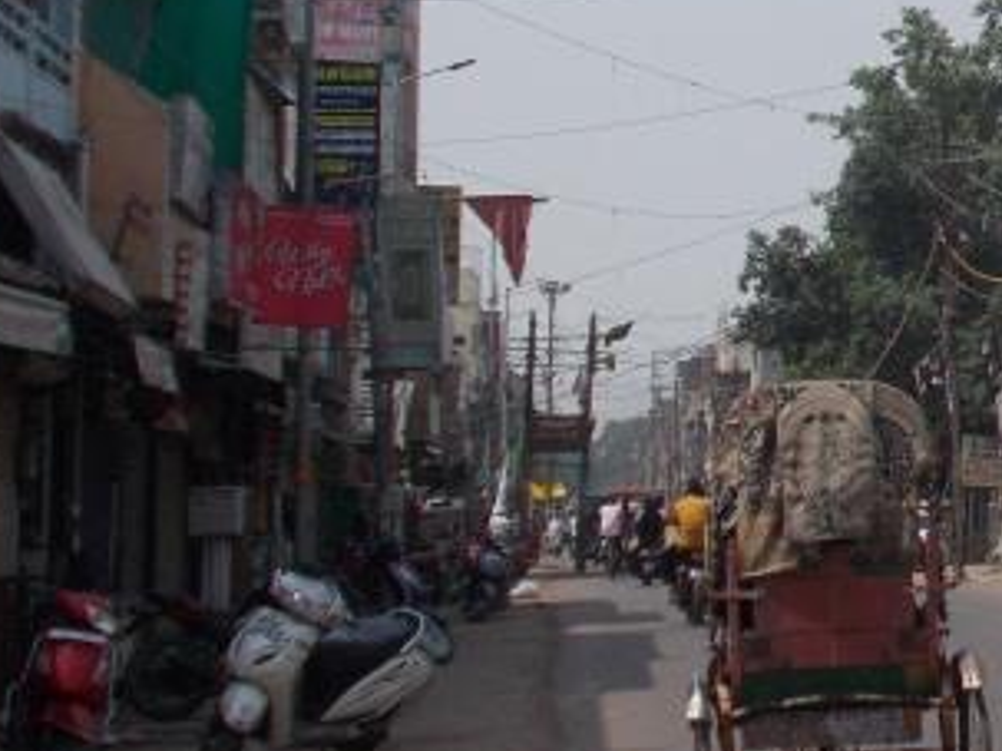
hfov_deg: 16.2
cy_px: 165
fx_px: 3327
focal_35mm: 115
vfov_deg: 12.8
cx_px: 1326
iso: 80
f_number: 9.2
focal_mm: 6
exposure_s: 1/200
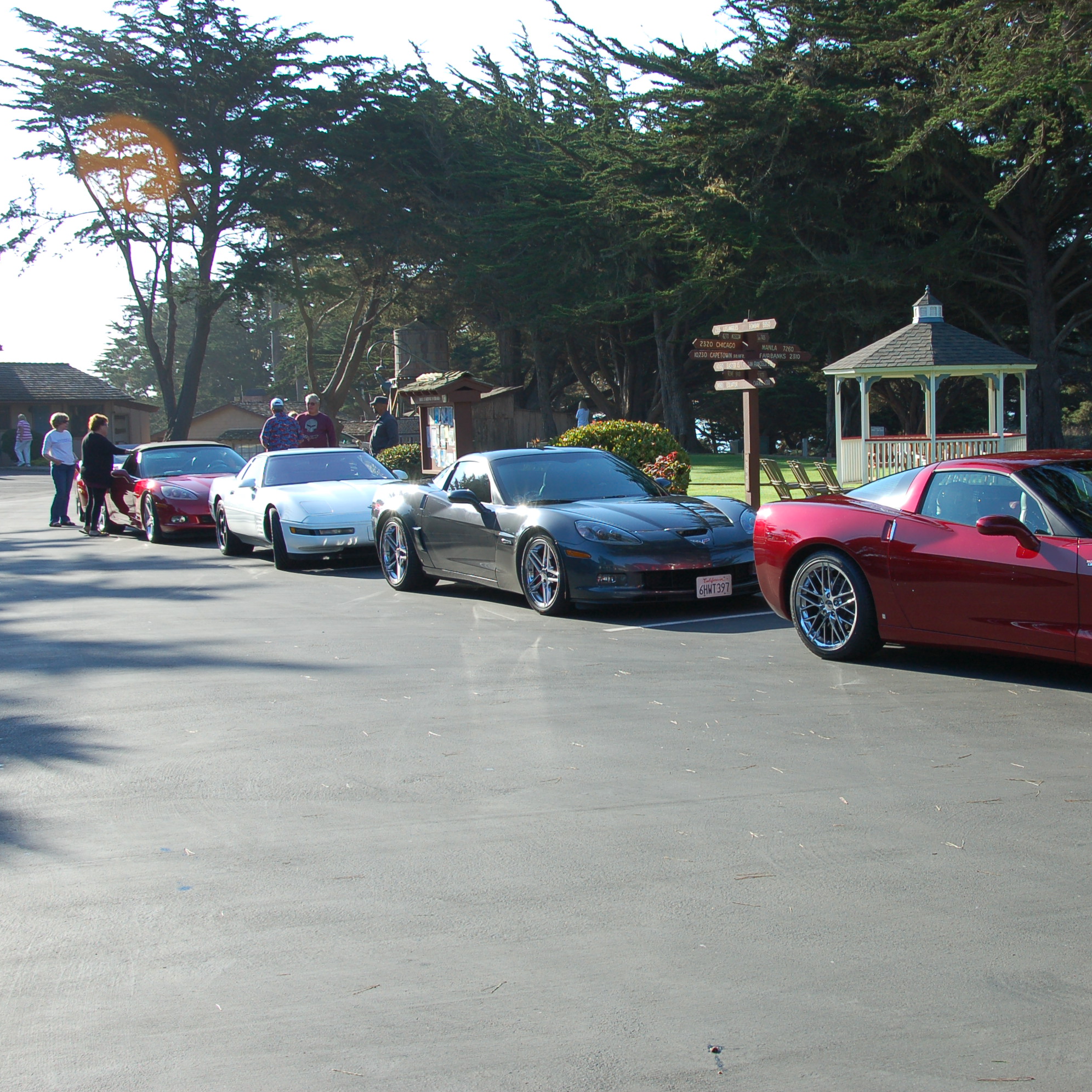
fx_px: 1785
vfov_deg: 34.0
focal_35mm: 50
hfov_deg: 33.8
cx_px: 689
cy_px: 547
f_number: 8
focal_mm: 26
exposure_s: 1/250
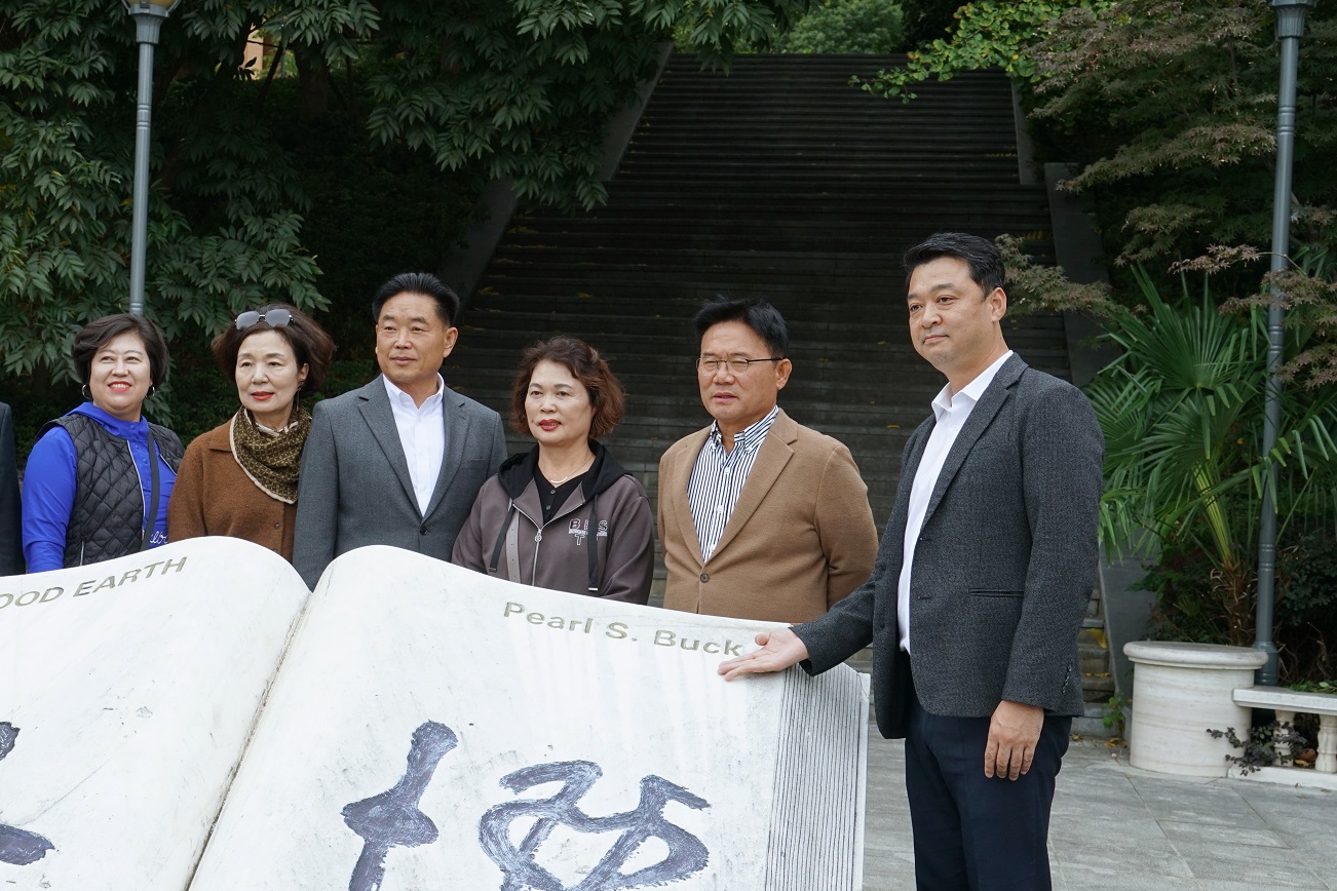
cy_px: 503
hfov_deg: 33.7
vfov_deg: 23.0
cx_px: 473
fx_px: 2191
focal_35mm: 59
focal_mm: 40
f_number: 8
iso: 500
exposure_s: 1/200
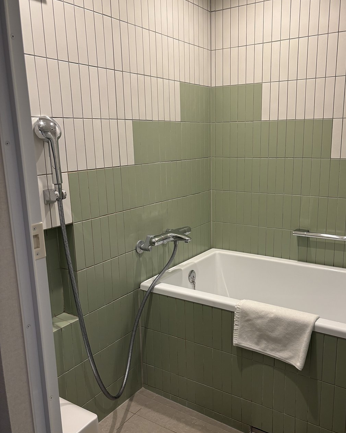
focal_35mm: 31
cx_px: 197
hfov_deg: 47.0
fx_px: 397
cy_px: 222
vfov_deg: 57.2
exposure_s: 1/60
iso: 100
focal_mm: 5.96
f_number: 1.6
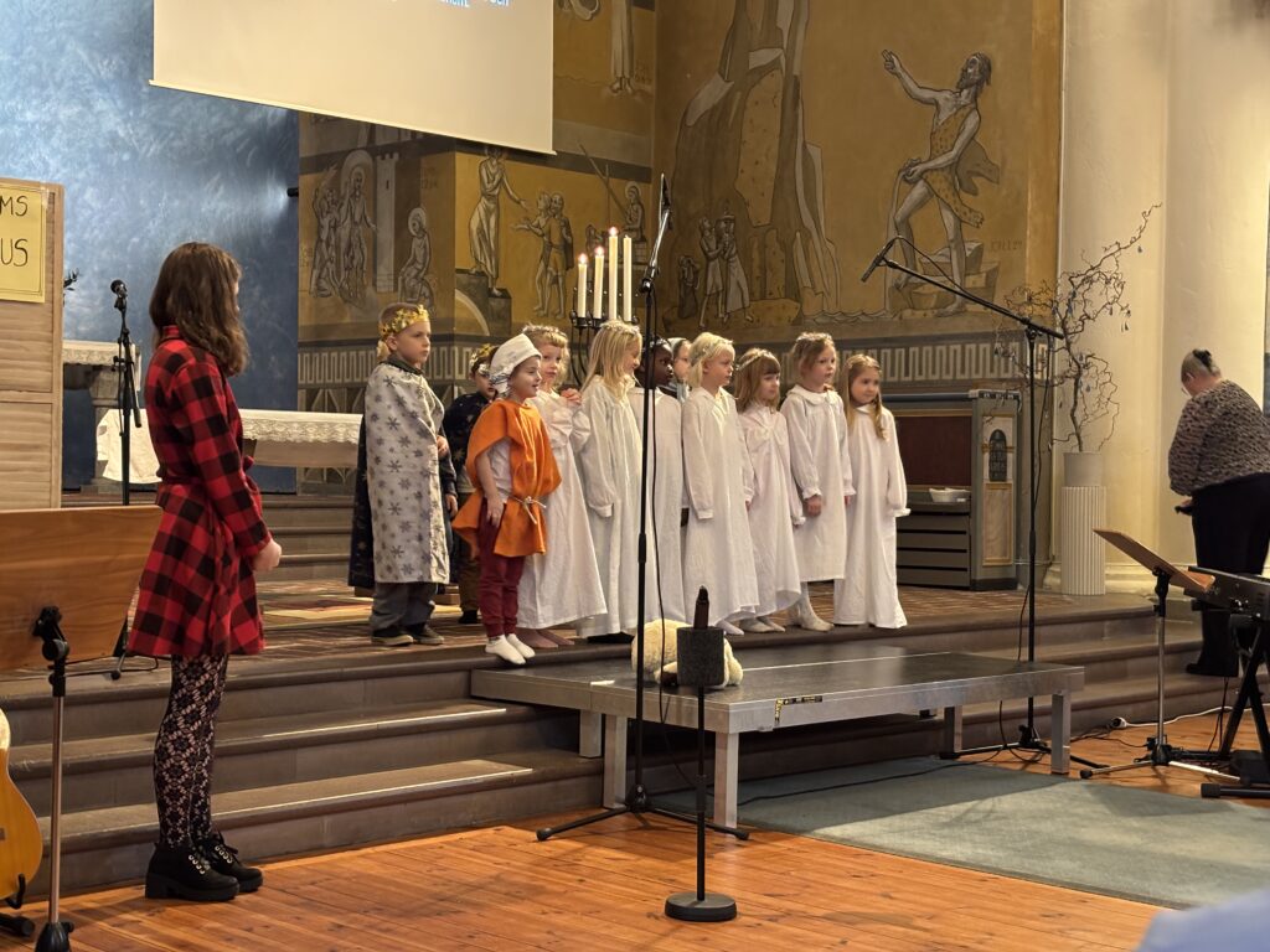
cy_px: 476
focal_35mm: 52
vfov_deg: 28.0
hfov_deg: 36.8
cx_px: 635
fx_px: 1908
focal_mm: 5.96
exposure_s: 1/25
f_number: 1.6
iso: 400
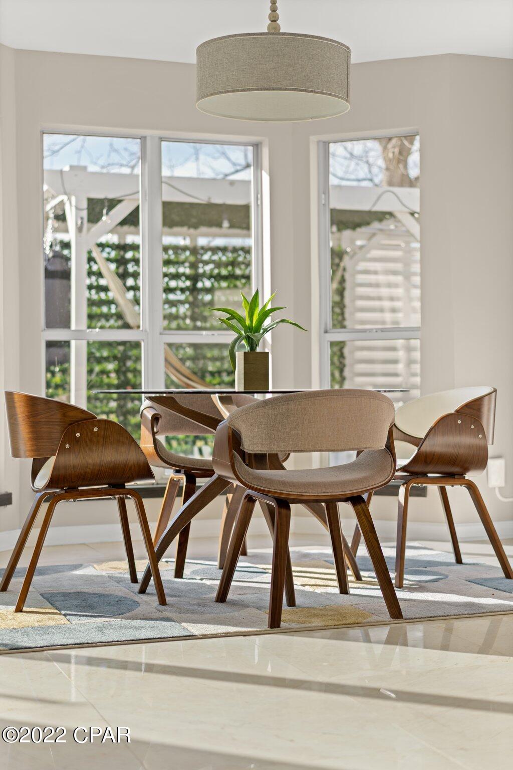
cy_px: 385
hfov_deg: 24.6
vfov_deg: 36.2
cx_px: 256
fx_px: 1176
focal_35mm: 55
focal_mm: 55
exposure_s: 1/200
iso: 100
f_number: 2.2
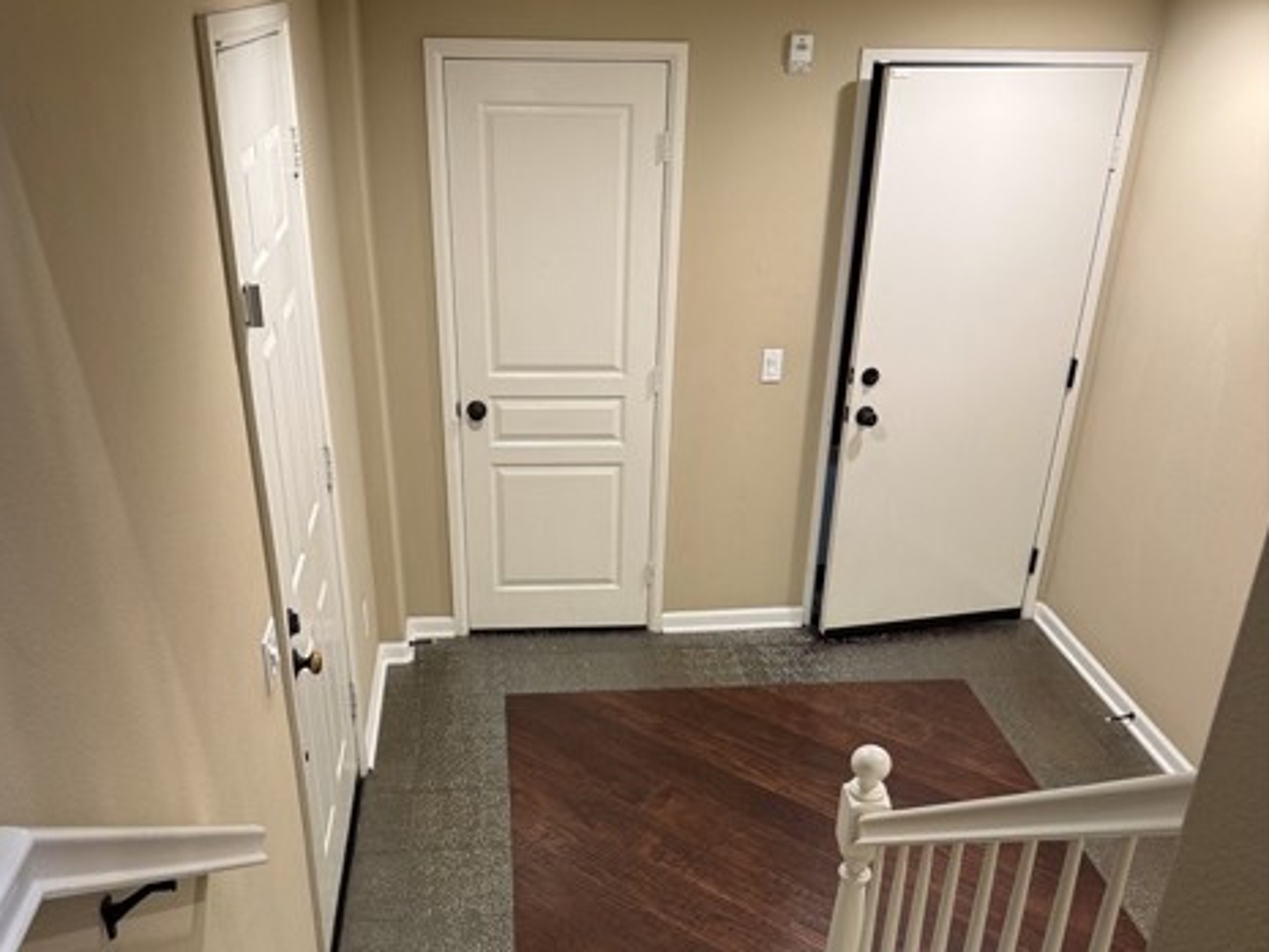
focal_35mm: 33
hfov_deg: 55.3
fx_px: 1210
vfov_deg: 42.3
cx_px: 619
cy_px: 649
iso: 160
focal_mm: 6.76
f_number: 1.78
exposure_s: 1/60
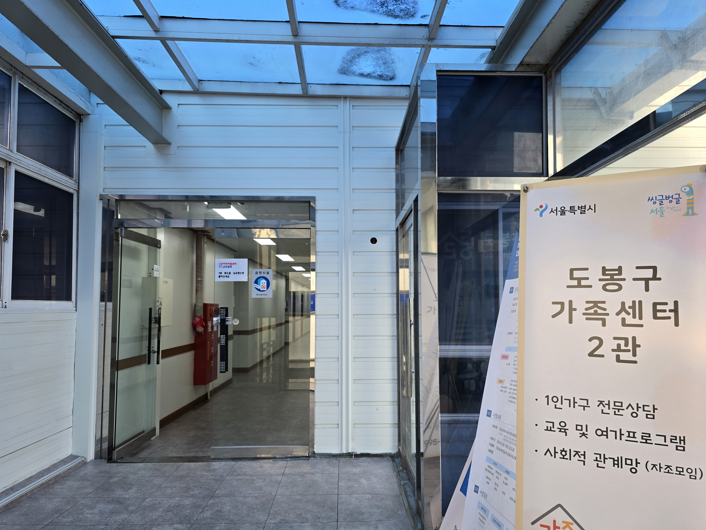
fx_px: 489
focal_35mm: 24
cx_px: 358
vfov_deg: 56.8
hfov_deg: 71.6
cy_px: 275
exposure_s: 1/120
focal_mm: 6.3
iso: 40
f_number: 1.7
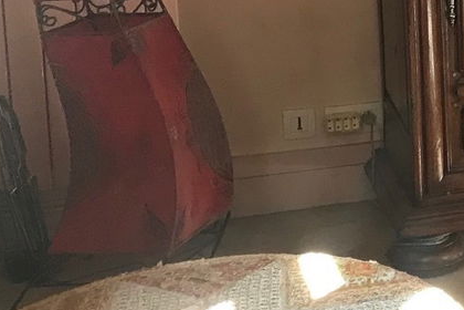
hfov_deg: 15.7
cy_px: -45
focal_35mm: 111
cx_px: 845
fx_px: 1431
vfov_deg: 12.1
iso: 25
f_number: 1.8
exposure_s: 1/33
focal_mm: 3.99
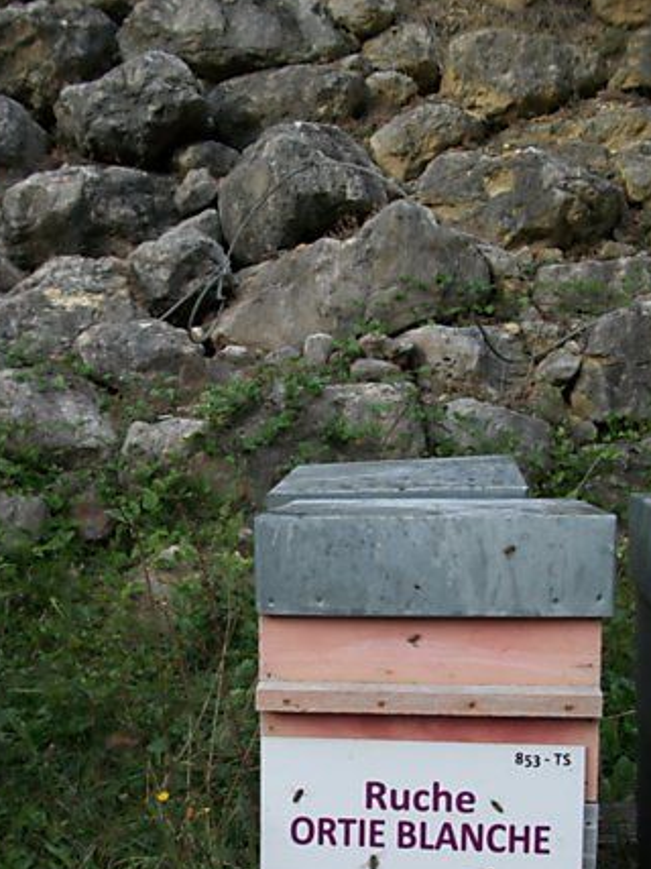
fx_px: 1129
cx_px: 236
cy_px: 592
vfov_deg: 41.4
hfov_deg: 32.0
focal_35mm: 45
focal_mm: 5.7
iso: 80
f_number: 2.9
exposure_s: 1/320
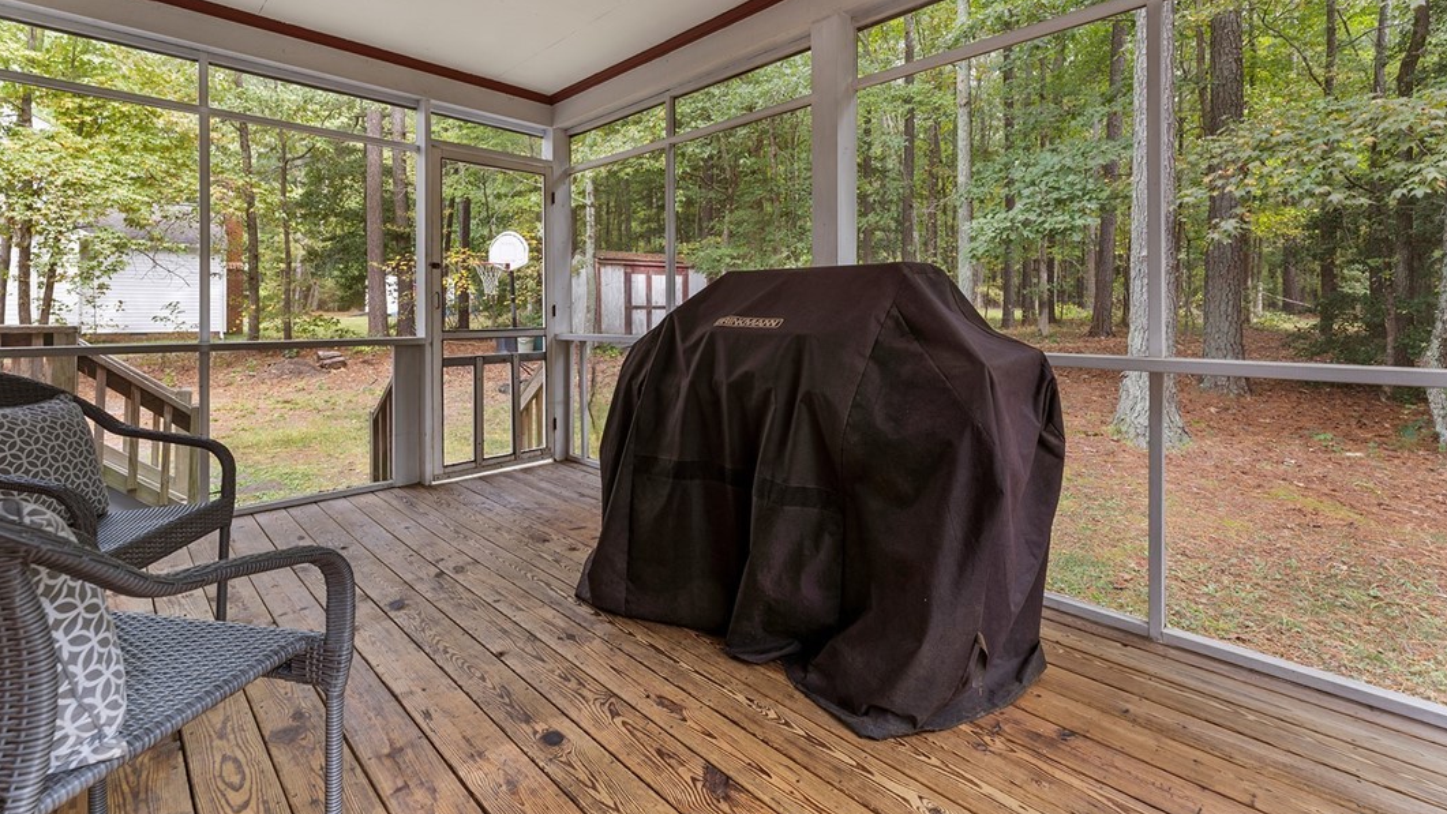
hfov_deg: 103.0
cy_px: 378
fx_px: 576
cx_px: 732
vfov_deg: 70.5
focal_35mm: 15
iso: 100
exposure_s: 1/6
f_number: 8
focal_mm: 14
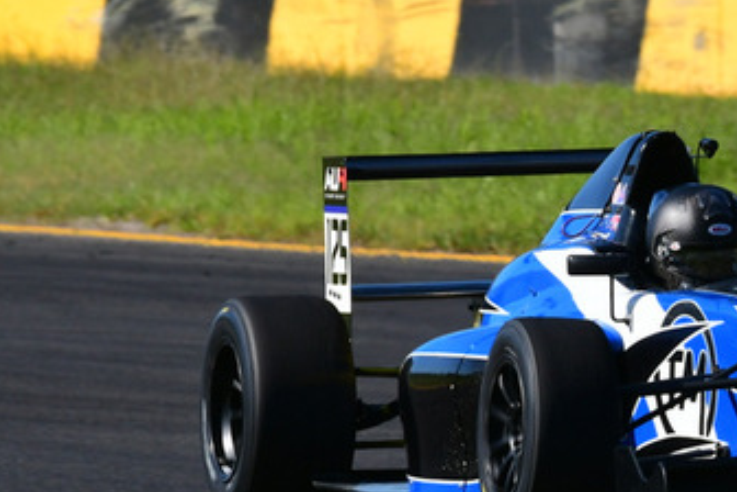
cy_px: 235
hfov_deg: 1.6
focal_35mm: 1285
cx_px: 816
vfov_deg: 1.1
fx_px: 26305
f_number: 13
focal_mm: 360
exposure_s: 1/640
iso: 500
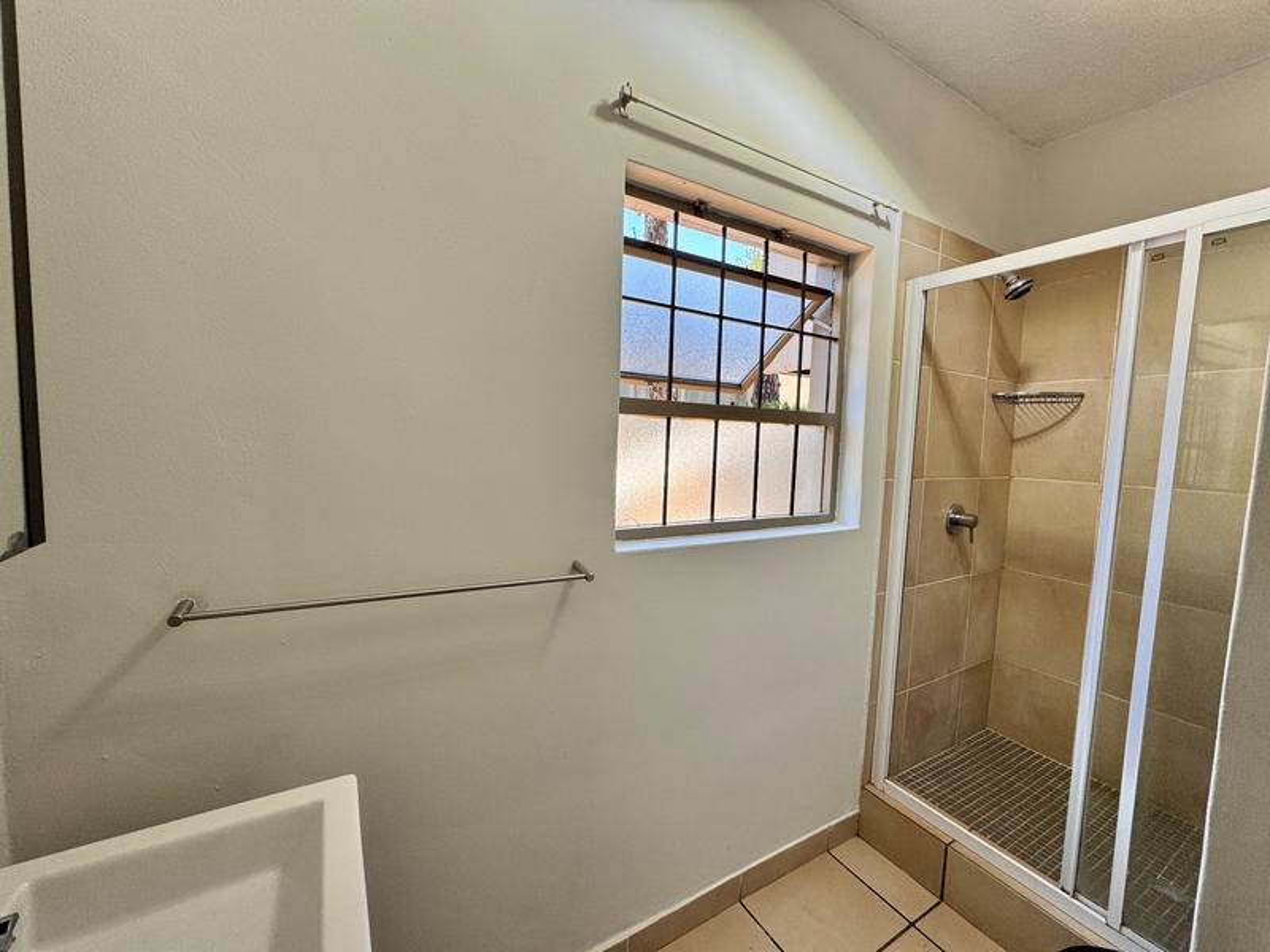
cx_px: 635
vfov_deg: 85.7
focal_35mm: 14
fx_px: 514
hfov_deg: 102.1
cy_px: 476
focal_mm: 2.22
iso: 50
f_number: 2.2
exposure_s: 1/99
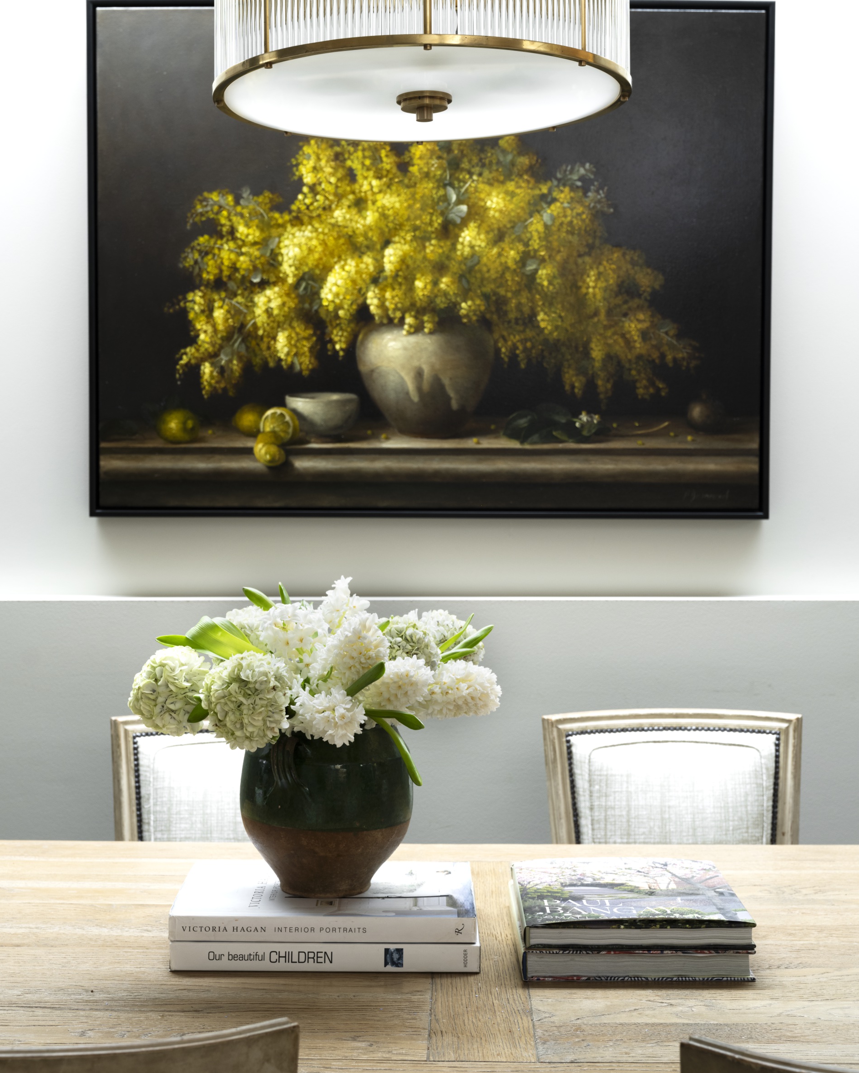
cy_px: 517
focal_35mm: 54
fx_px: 1716
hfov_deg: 28.1
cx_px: 428
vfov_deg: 34.7
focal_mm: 64
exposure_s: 1/2
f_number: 10
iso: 640
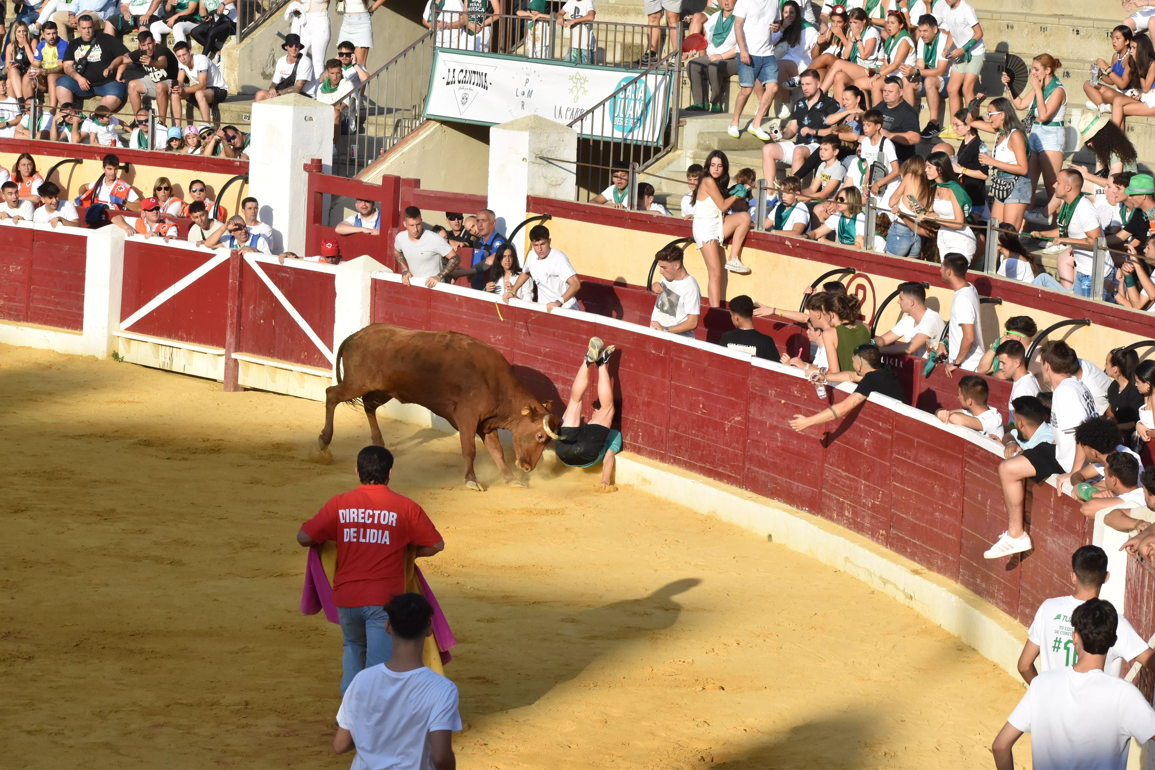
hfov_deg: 19.5
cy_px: 385
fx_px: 3368
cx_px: 578
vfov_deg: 13.0
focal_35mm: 105
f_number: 9
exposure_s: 1/1250
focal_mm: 70
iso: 800
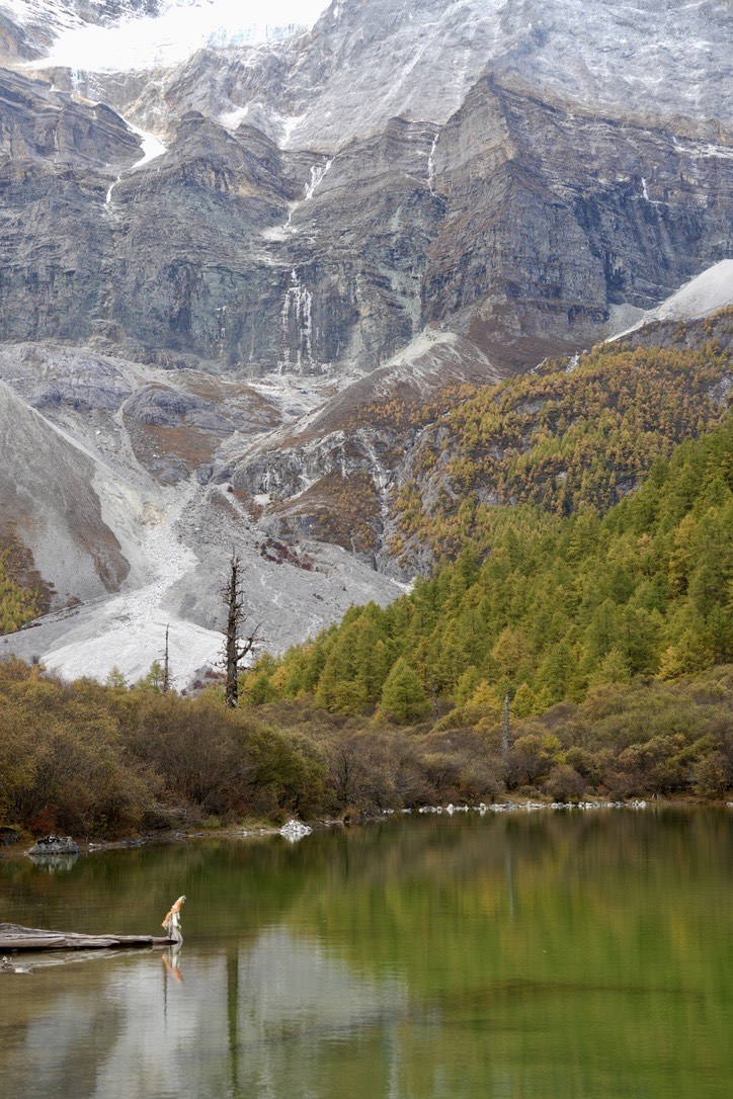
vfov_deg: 28.8
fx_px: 2138
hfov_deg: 19.5
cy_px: 550
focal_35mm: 70
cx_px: 366
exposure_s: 1/80
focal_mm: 70
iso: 80
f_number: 4.5
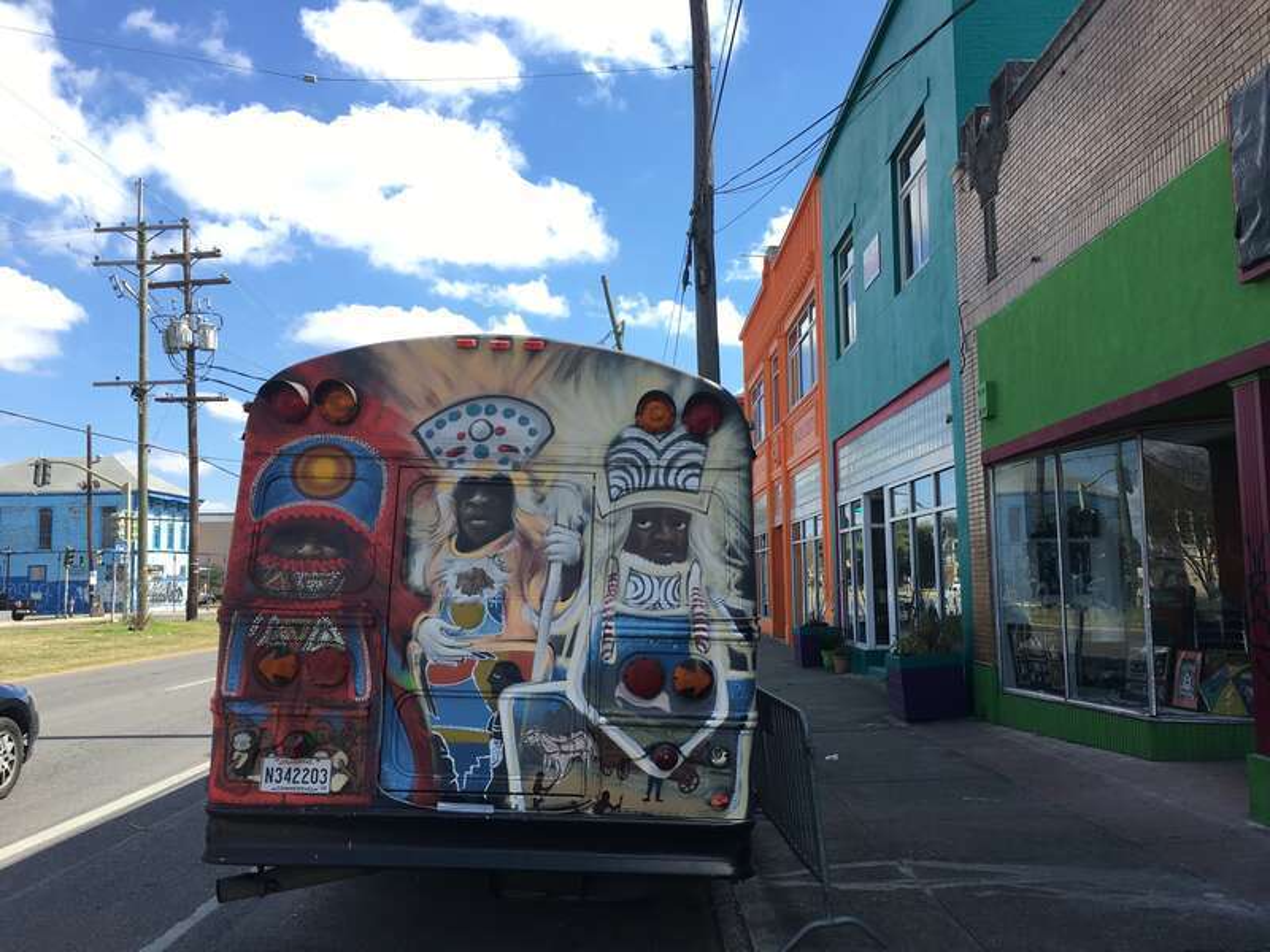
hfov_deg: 61.7
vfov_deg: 48.2
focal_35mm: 29
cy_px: 476
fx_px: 1064
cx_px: 635
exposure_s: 1/732
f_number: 2.2
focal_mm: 4.15
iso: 25
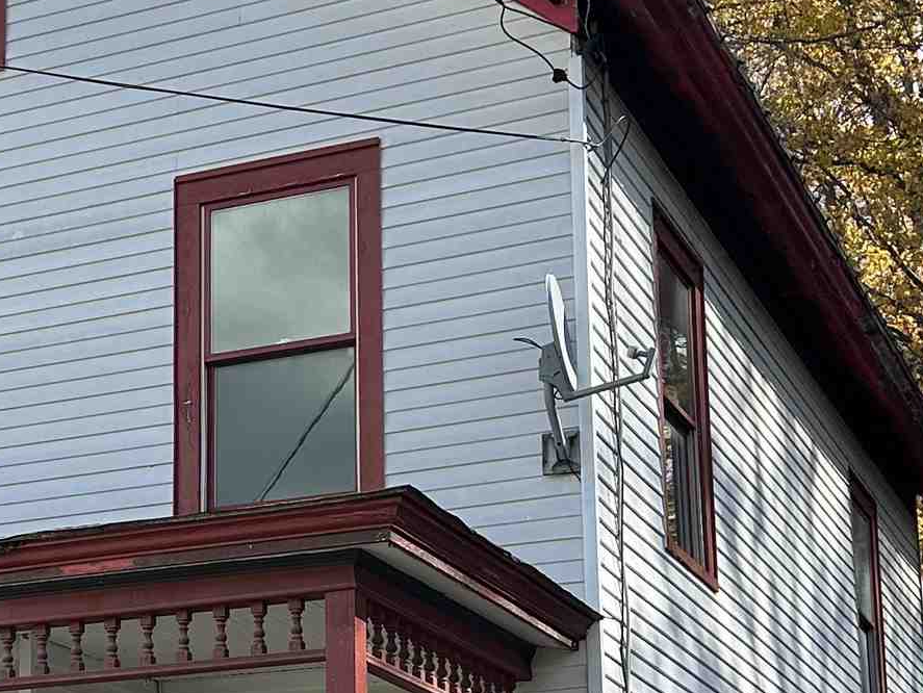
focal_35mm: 90
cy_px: 616
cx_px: 71
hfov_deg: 21.2
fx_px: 2401
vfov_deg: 16.2
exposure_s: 1/1779
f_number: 1.5
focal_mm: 5.7
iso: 50
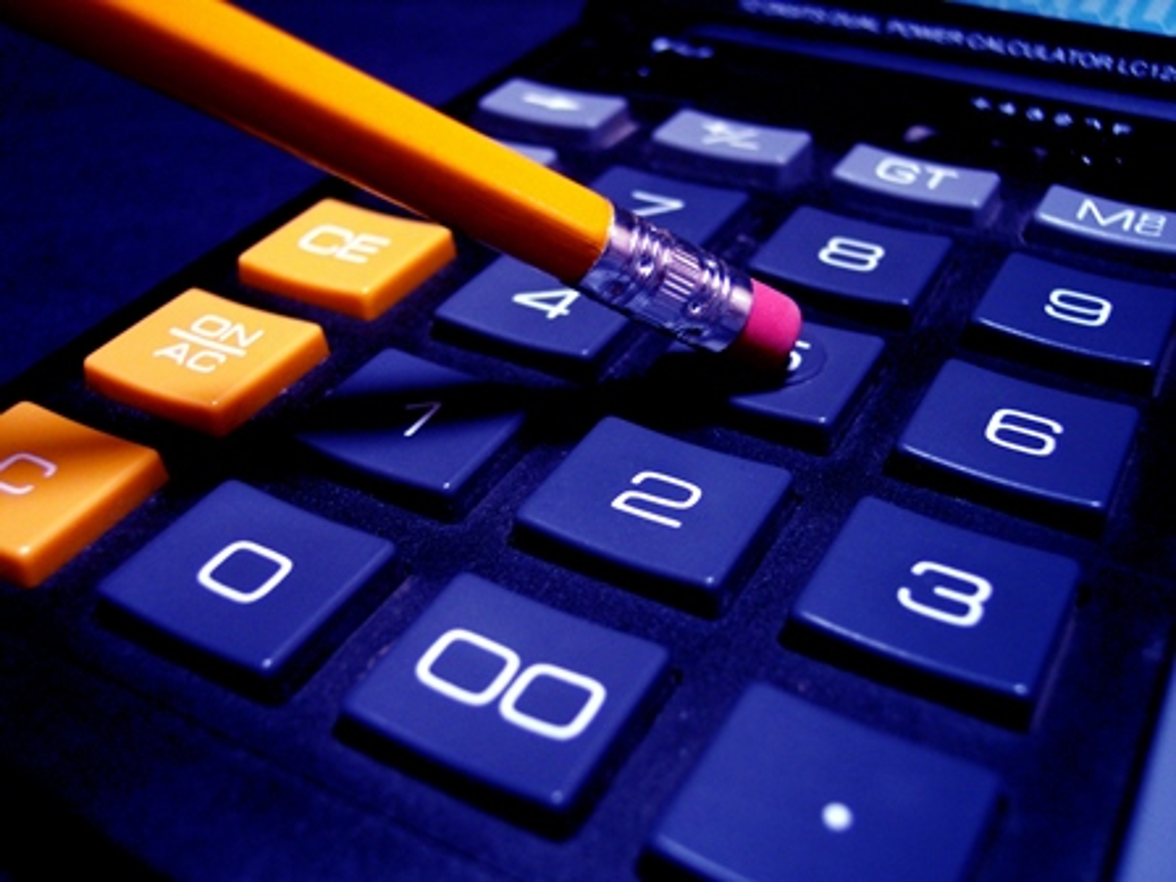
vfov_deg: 37.7
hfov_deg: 49.0
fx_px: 1291
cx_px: 588
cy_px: 441
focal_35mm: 38
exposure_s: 1/20
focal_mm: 8
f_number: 2.8
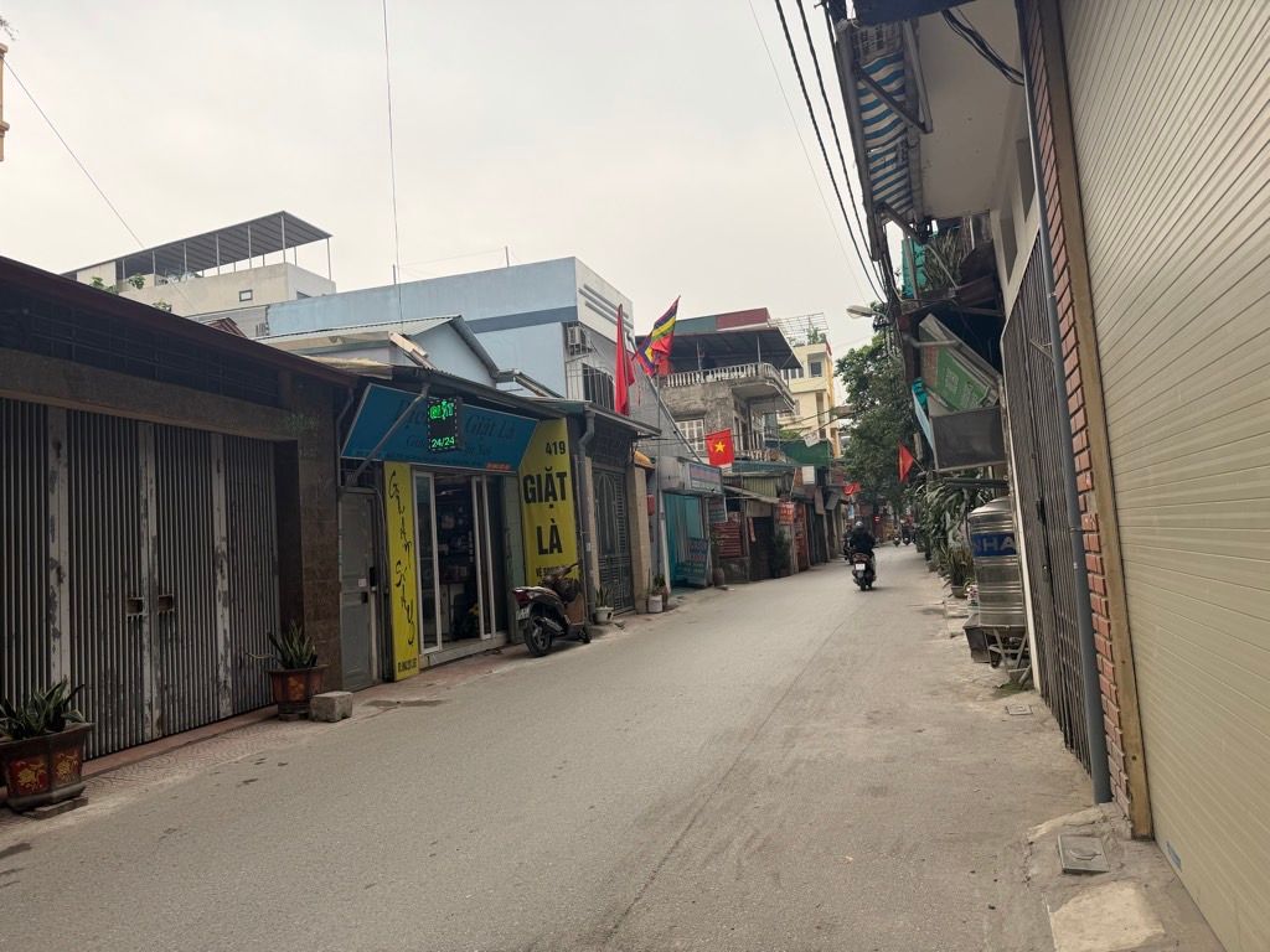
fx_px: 881
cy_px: 476
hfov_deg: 71.6
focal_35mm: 24
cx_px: 635
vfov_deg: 56.8
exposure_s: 1/1271
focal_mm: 6.76
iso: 80
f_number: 1.78
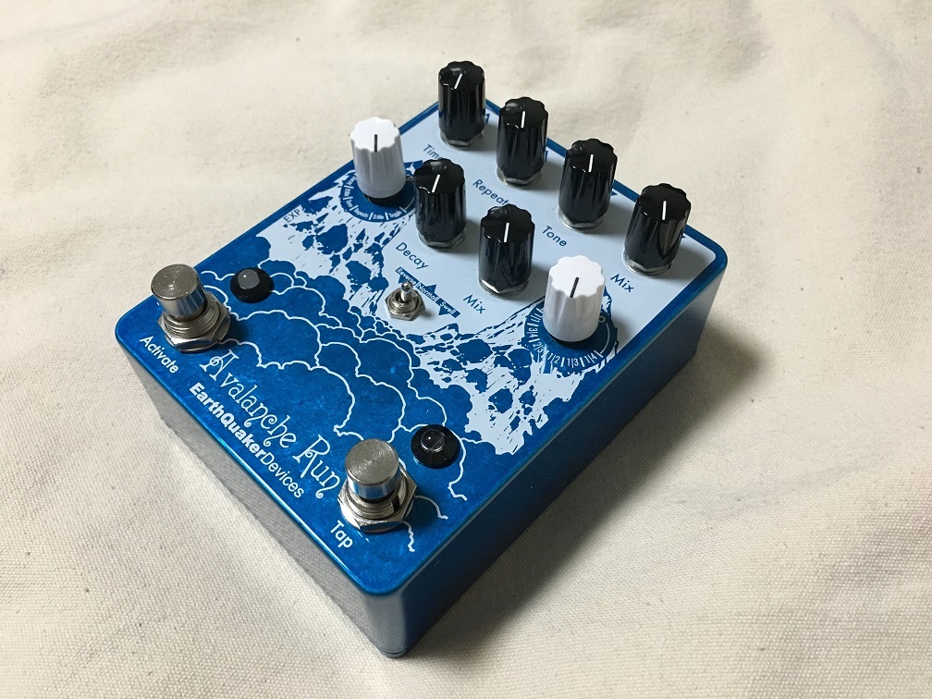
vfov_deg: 48.2
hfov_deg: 61.7
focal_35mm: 29
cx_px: 466
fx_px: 781
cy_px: 350
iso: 200
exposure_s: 1/33
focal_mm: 4.15
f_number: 2.2
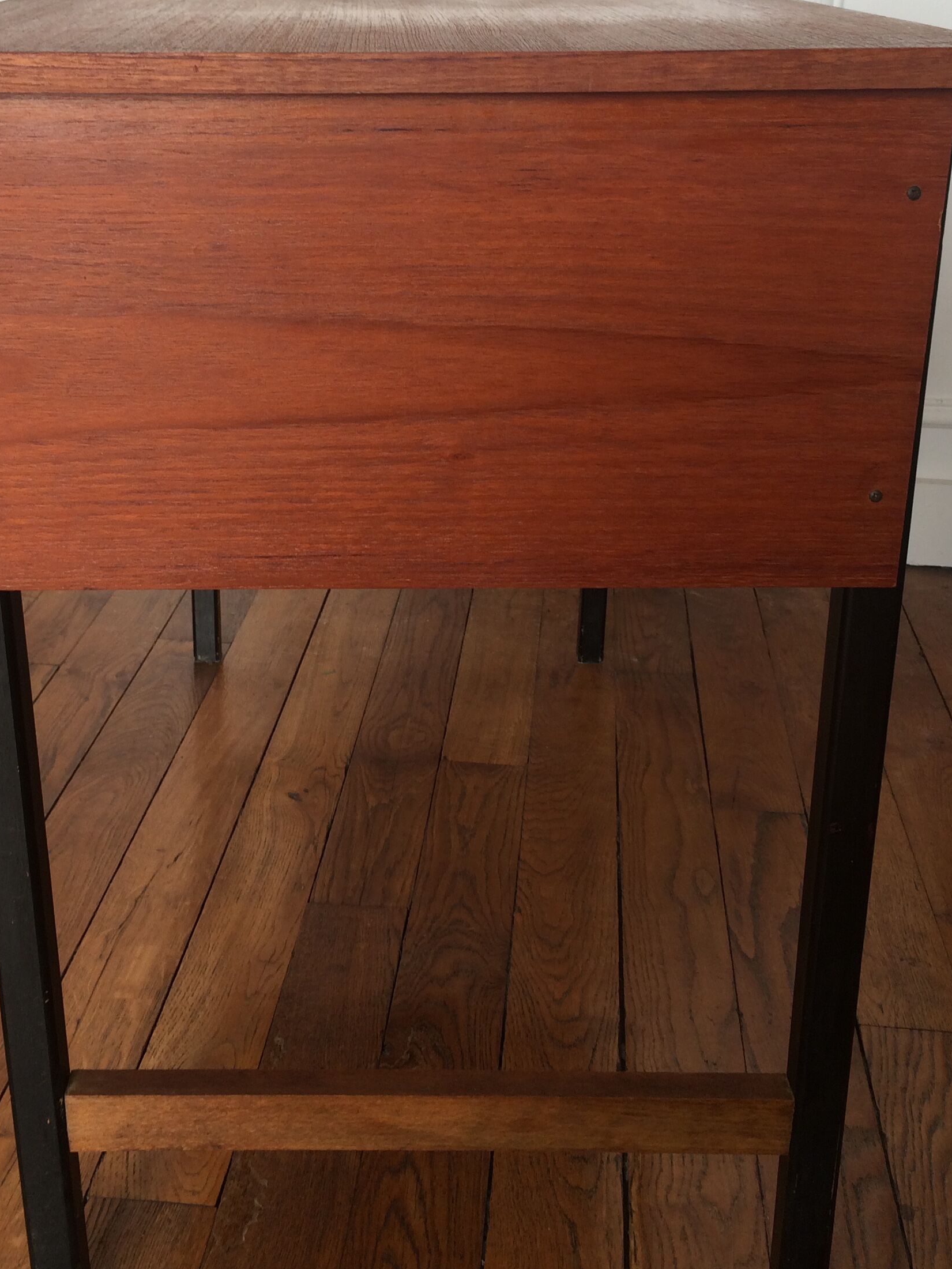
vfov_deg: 43.8
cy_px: 553
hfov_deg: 33.5
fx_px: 1577
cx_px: 407
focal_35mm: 43
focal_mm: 4.15
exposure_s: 1/50
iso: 40
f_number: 2.2
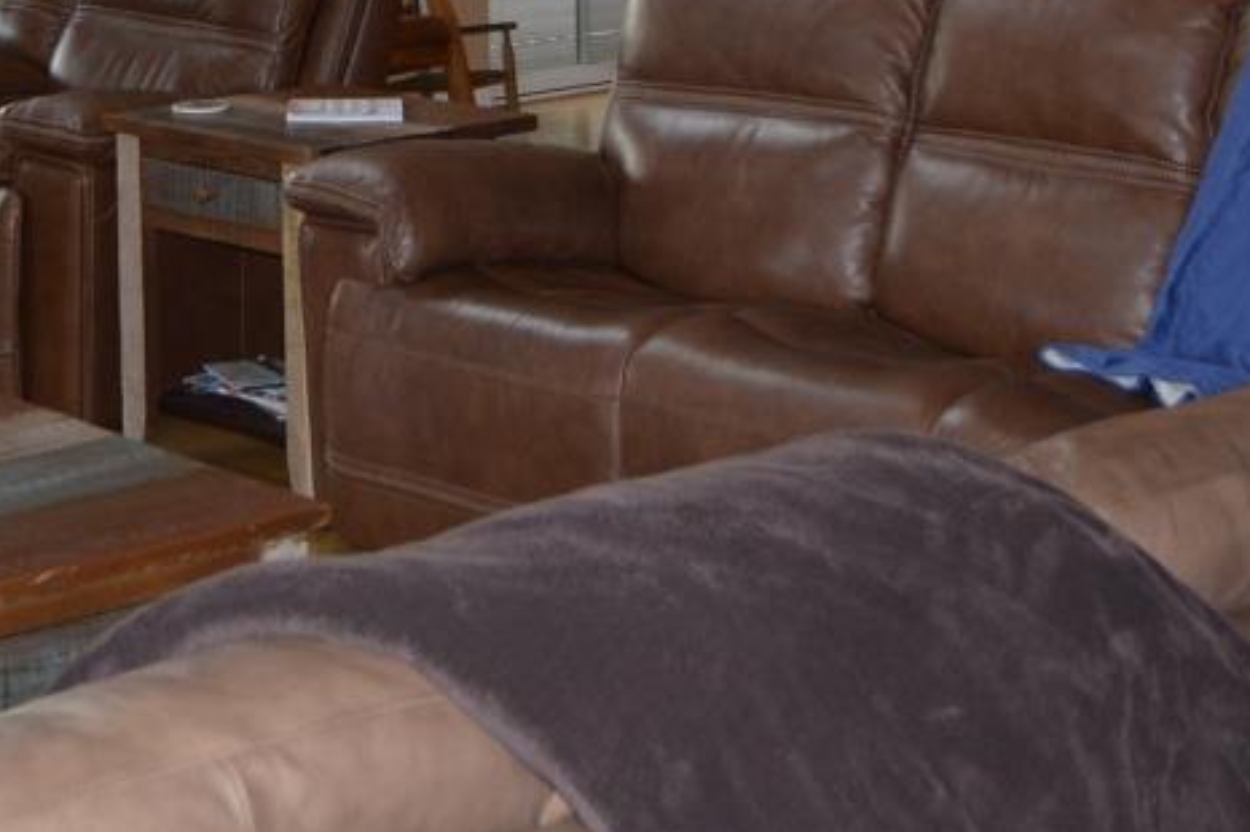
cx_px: 142
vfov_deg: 14.4
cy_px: -497
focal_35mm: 87
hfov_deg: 22.8
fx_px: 3019
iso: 320
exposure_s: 1/125
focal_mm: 18
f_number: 3.5
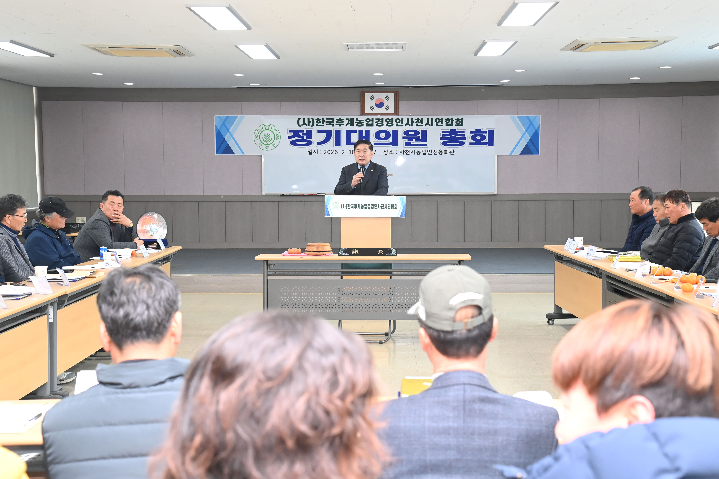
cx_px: 360
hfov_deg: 39.6
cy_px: 240
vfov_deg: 27.0
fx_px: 999
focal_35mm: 50
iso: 3200
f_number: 6.3
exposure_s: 1/250
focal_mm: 50
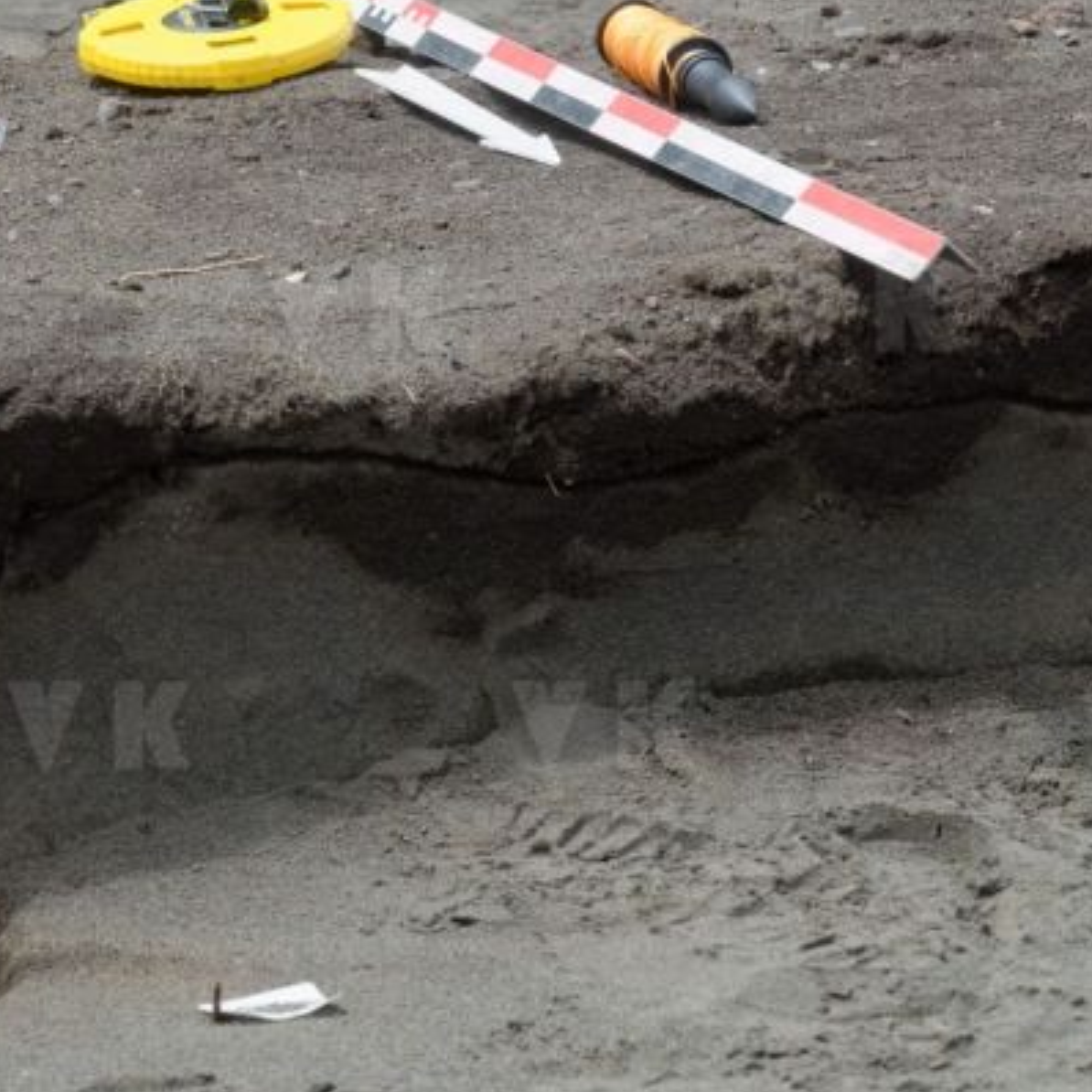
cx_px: 96
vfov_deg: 5.5
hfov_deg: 5.5
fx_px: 11416
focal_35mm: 320
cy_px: 392
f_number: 8
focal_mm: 125
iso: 250
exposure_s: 1/320
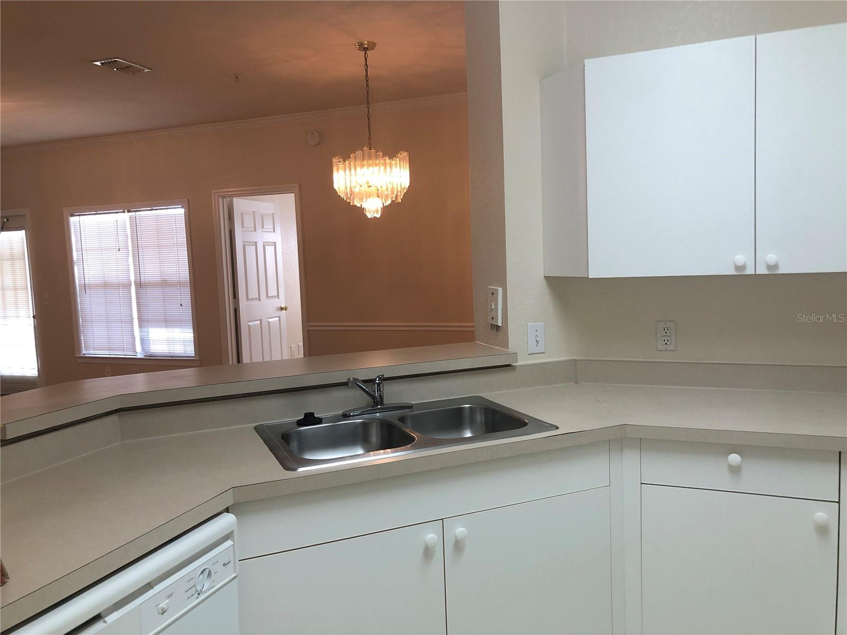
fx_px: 685
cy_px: 318
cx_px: 424
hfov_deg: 63.4
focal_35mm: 28
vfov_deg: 49.7
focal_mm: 3.99
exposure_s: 1/30
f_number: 1.8
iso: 25
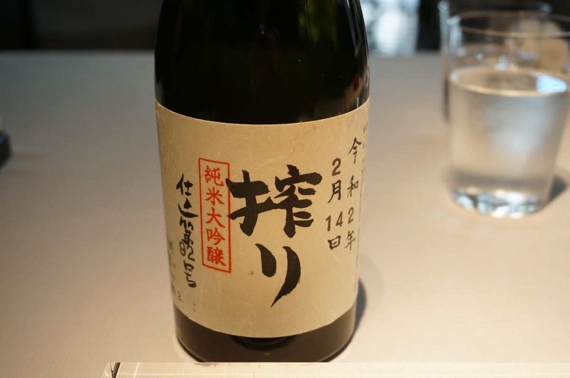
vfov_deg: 29.8
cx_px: 285
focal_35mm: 45
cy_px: 189
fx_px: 712
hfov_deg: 43.7
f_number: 5
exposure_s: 1/60
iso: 320
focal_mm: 30
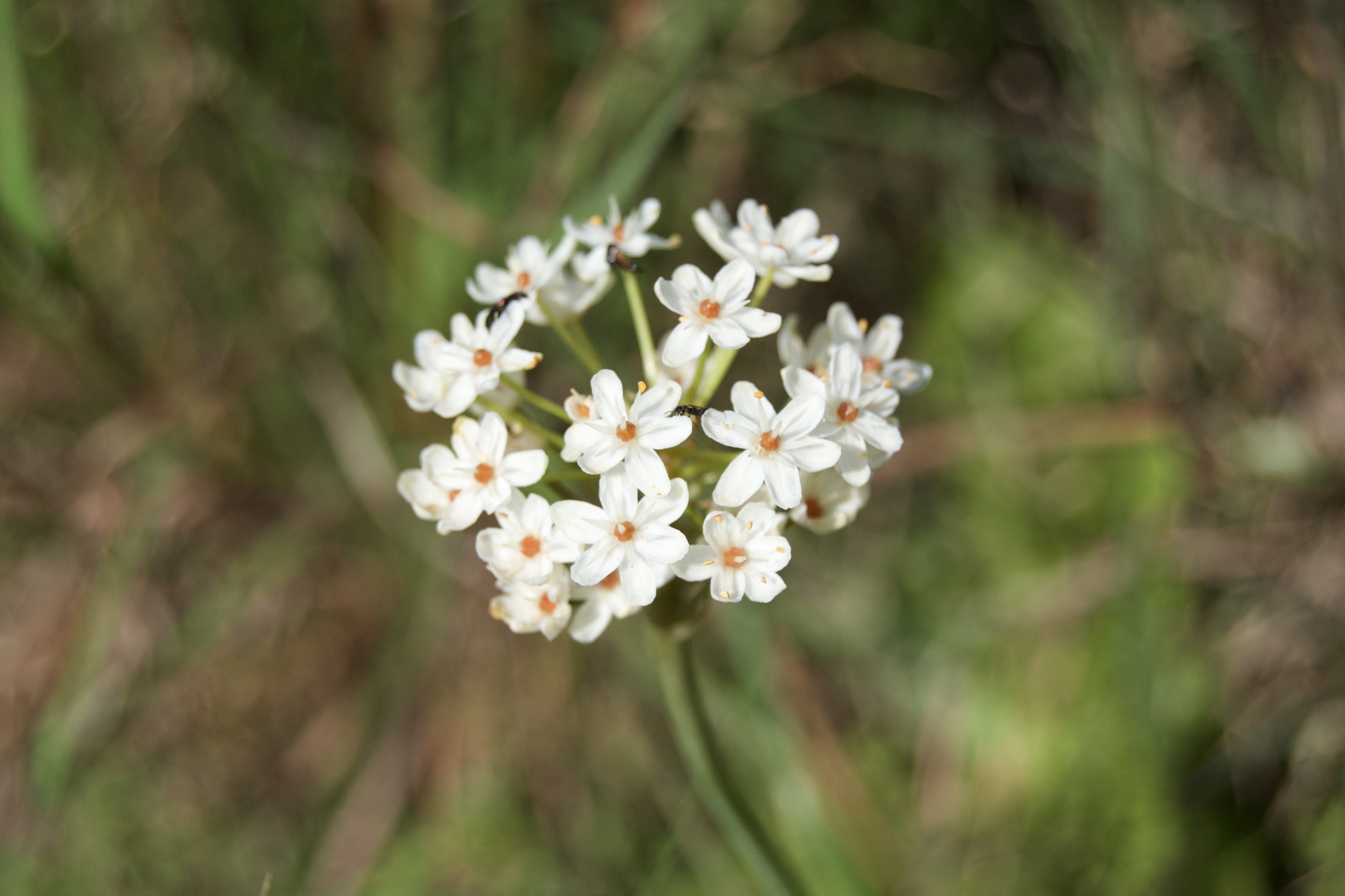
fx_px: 2802
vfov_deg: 18.2
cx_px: 672
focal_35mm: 75
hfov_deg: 27.0
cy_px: 448
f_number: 6.3
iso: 400
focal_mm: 50
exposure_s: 1/2000
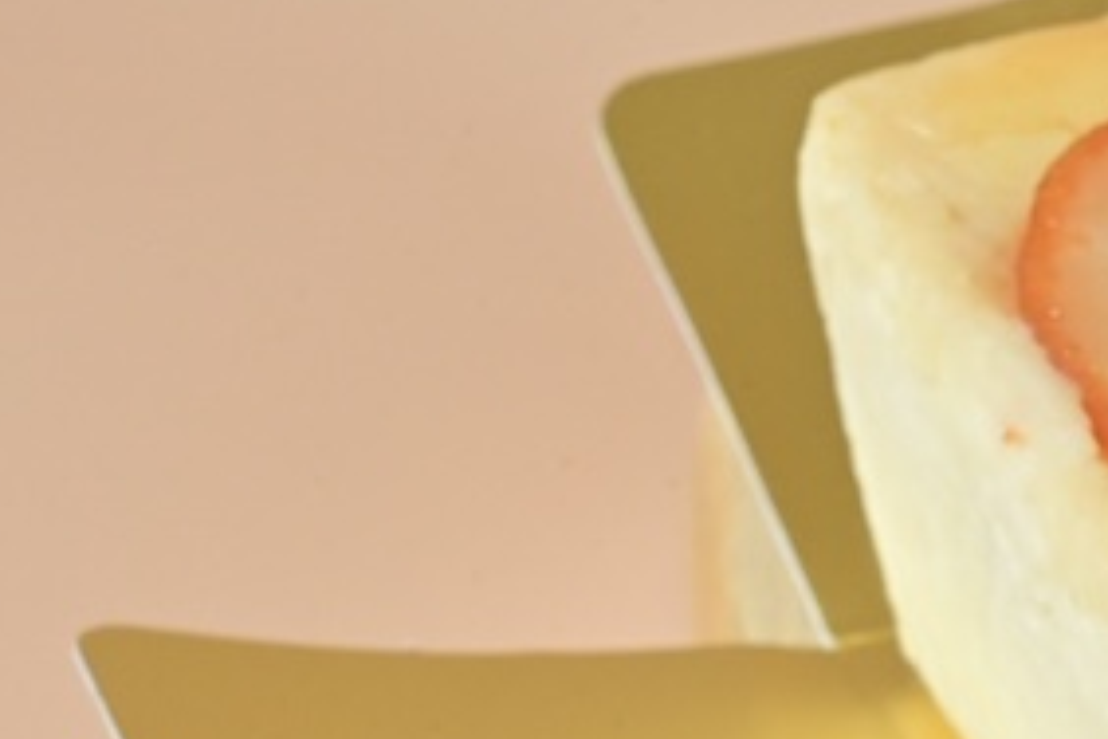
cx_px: 1902
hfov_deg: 9.3
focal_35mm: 213
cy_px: 969
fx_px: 6555
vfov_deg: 6.4
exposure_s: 1/125
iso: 2500
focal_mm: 60
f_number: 18
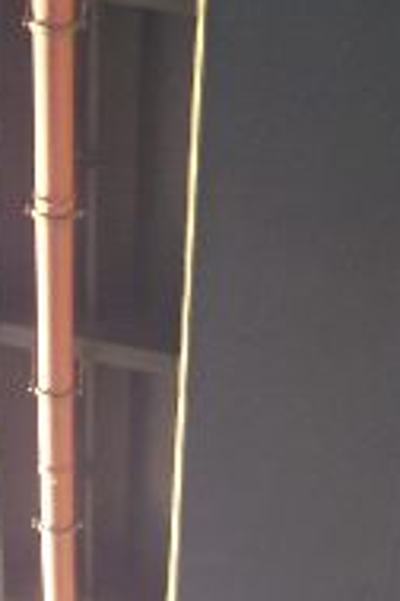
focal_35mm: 106
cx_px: 298
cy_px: 595
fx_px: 1767
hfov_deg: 12.9
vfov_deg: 18.8
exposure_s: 1/90
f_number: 2.7
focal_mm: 5.6
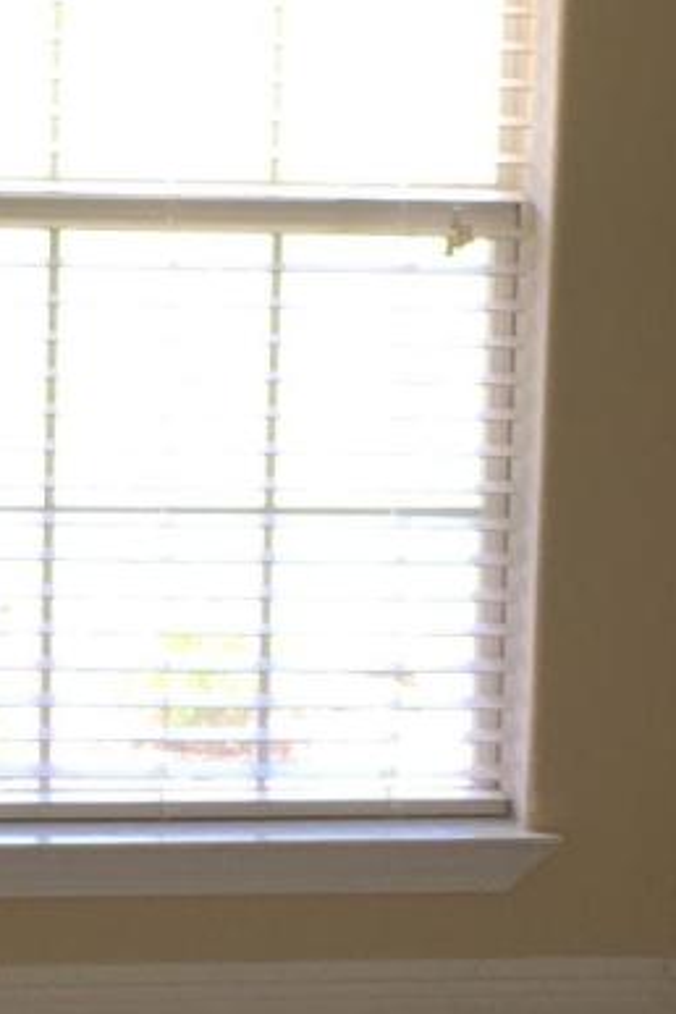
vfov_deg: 13.2
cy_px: 561
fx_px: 4394
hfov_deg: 8.8
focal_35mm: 156
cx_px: 217
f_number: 2.2
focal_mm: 4.15
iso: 25
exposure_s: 1/40
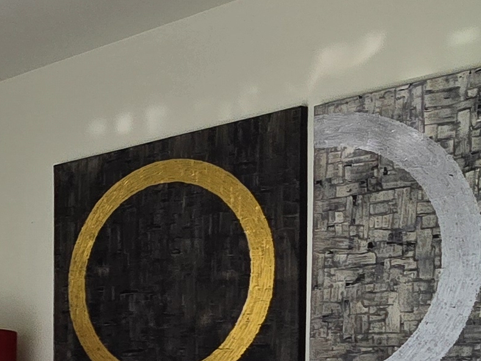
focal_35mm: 66
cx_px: -287
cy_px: 405
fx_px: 917
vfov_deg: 21.1
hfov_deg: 22.6
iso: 50
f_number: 2.2
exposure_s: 1/223
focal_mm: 2.2
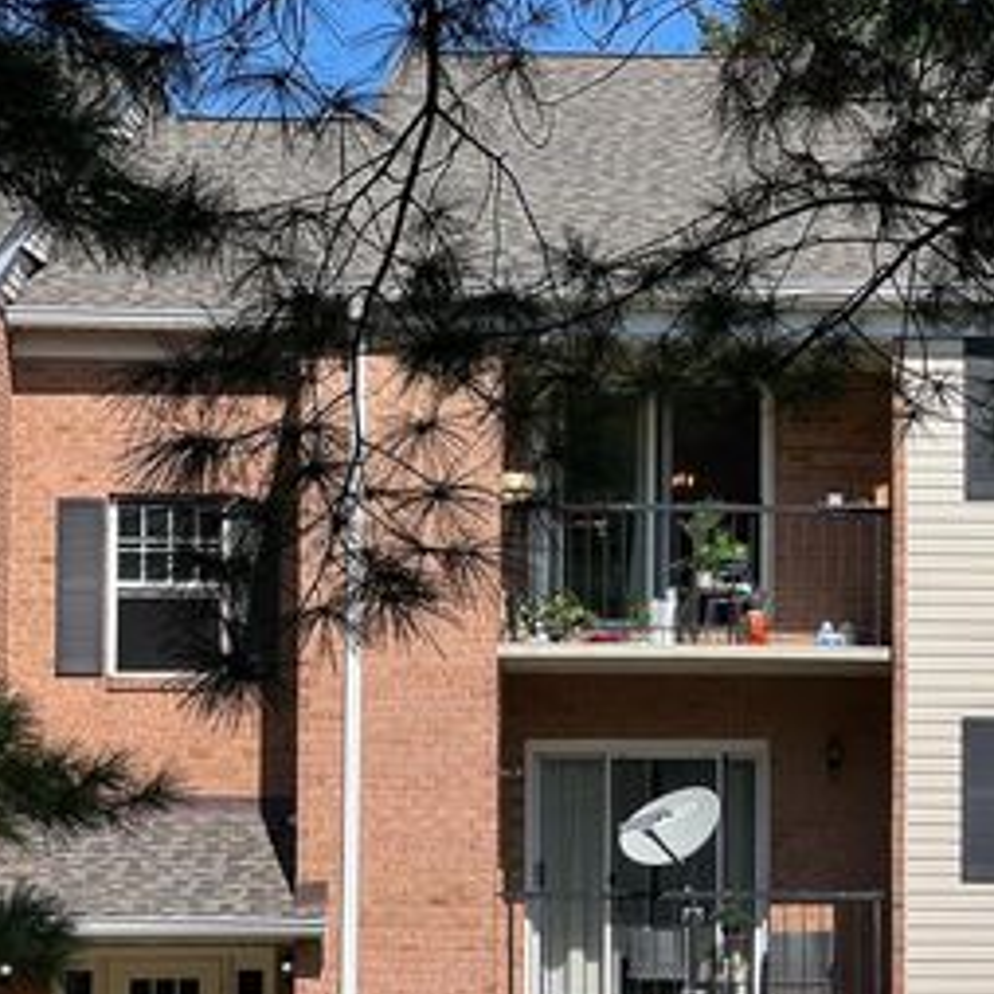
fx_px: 4353
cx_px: 822
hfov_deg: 13.0
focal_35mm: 134
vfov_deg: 13.0
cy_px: 695
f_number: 2.8
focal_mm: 9
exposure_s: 1/1085
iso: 32
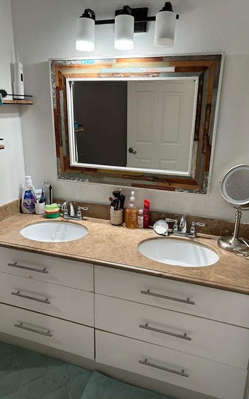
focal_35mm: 28
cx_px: 120
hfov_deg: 44.5
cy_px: 202
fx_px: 304
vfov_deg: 66.5
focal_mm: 5.7
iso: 80
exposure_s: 1/120
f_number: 1.5
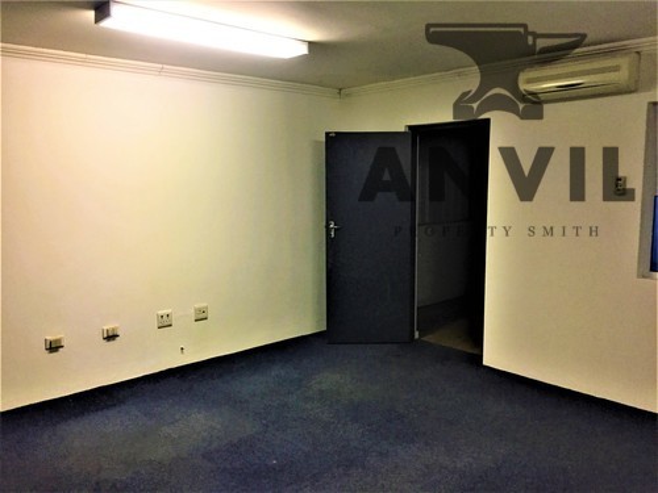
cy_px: 246
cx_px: 329
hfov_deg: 61.7
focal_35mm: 29
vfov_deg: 48.2
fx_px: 551
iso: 250
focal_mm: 4.15
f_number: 2.2
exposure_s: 1/33
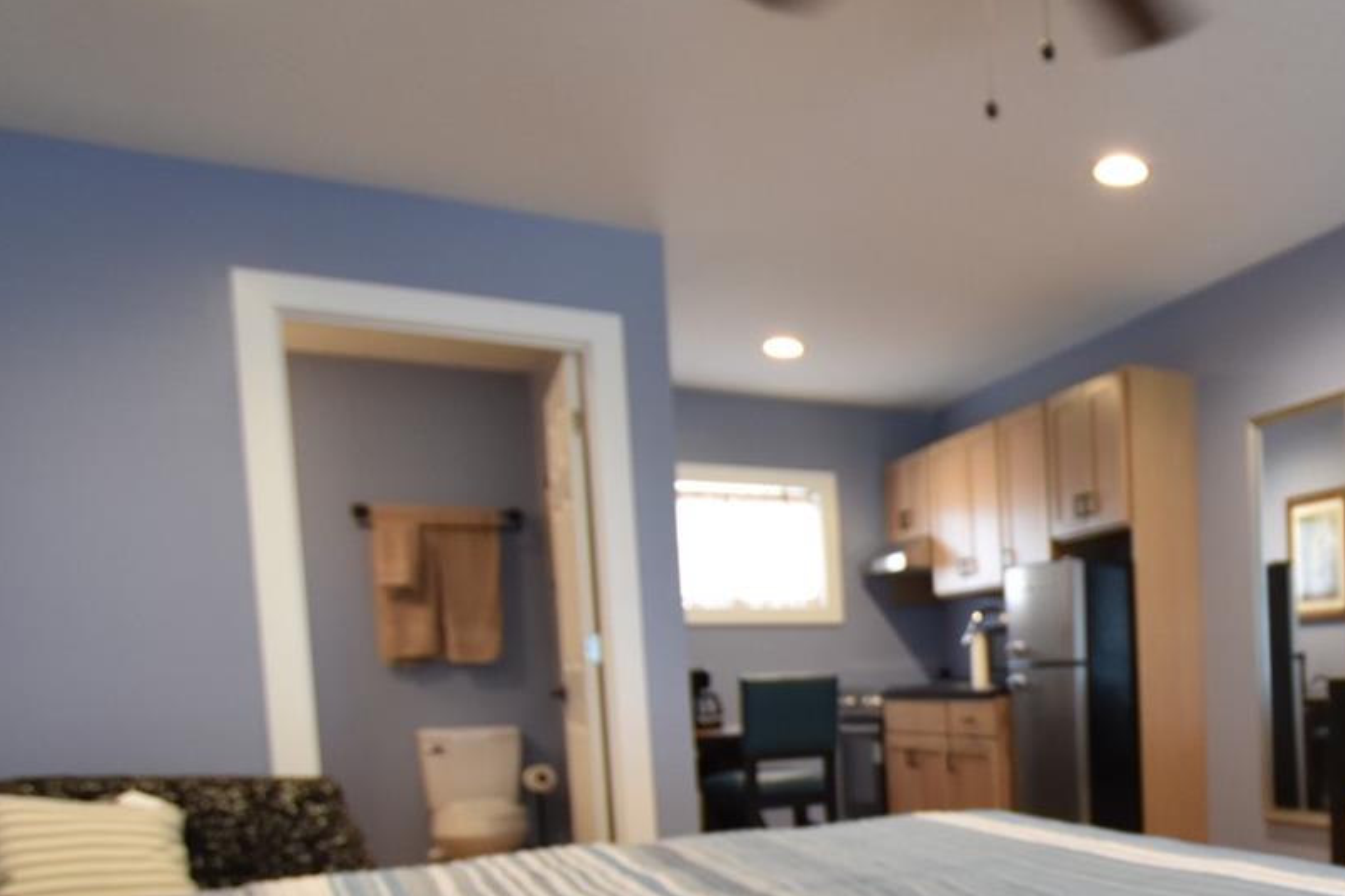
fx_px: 1233
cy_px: 783
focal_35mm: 33
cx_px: 1207
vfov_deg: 37.7
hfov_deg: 50.8
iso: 720
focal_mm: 11
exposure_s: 1/60
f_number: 4
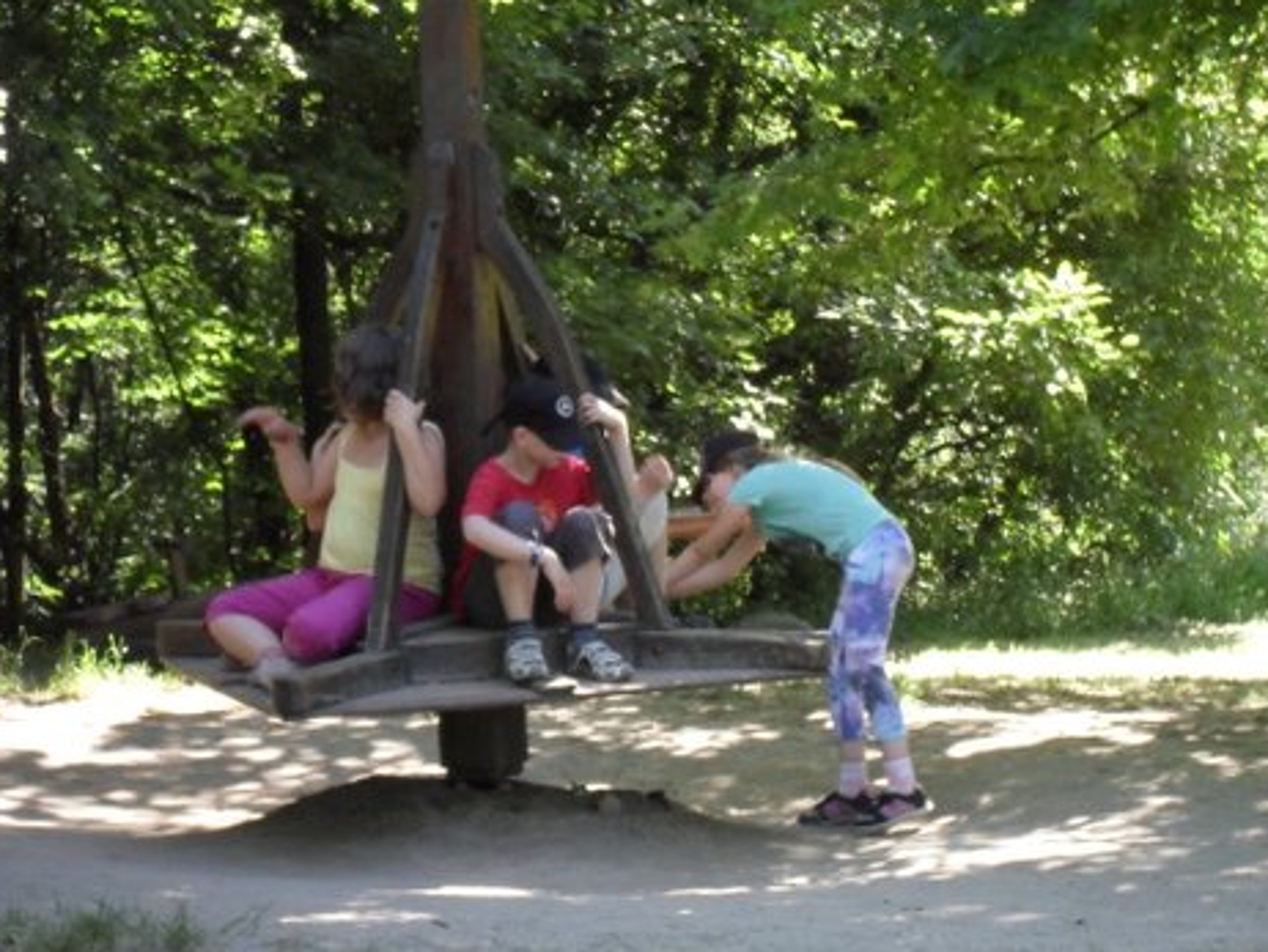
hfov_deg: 18.0
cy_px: 483
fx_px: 3995
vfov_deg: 13.6
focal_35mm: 109
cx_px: 620
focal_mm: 18.9
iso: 320
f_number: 5.8
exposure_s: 1/60
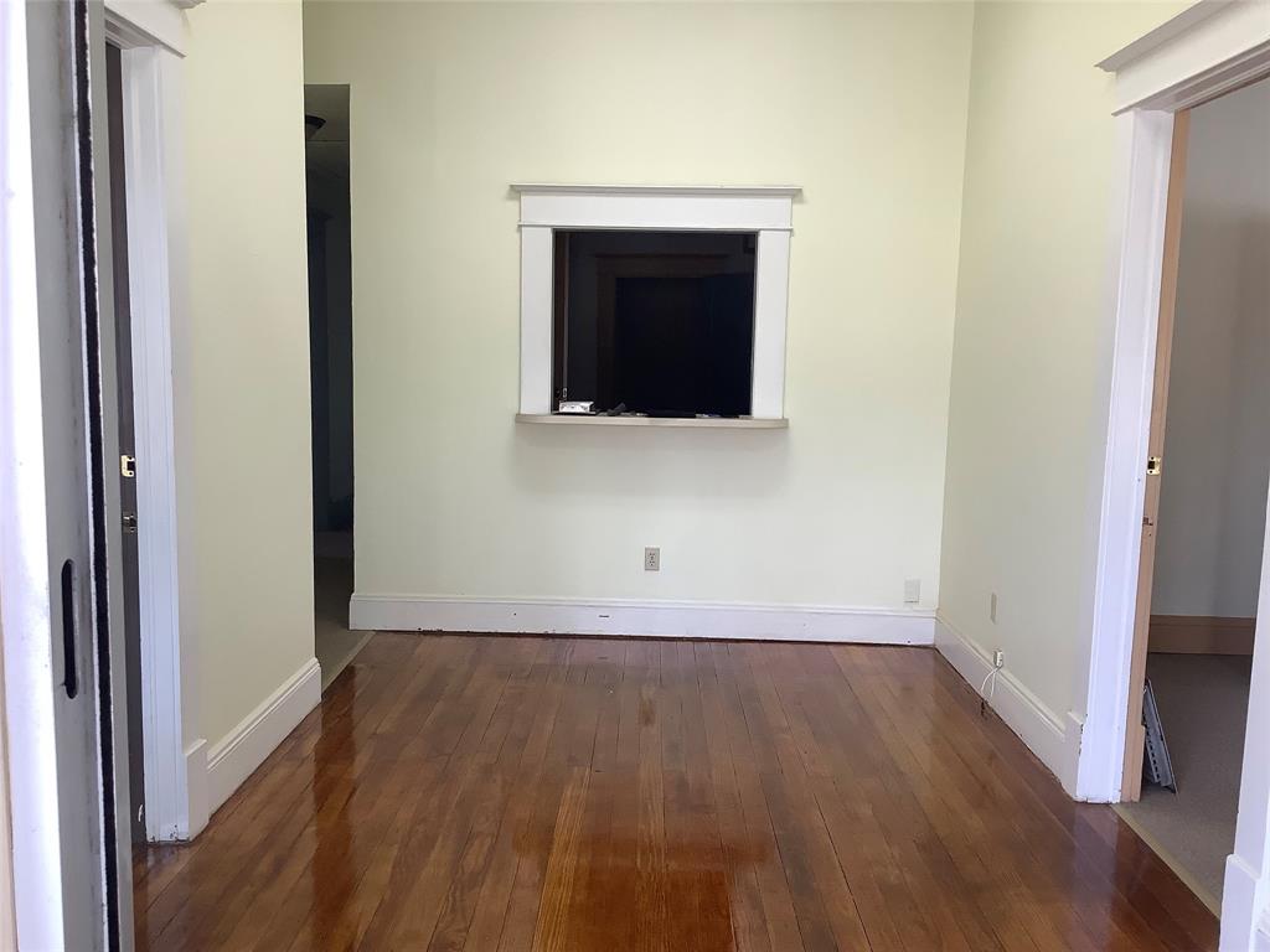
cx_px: 635
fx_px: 1137
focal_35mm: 31
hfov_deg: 58.4
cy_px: 476
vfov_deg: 45.4
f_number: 2.4
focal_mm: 3.3
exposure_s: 1/120
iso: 80
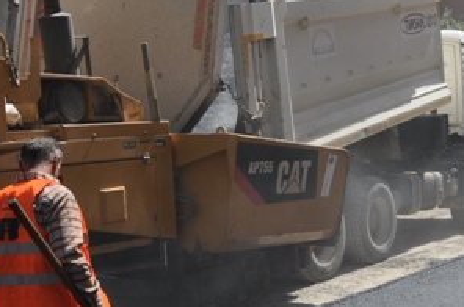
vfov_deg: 18.6
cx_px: 508
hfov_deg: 25.7
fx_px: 939
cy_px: 186
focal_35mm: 73
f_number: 13
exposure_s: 1/160
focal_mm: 18
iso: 200
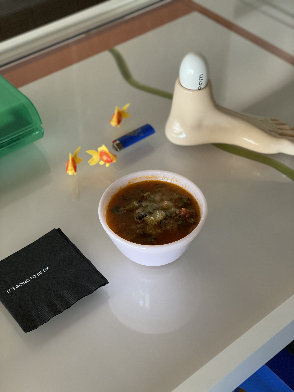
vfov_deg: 36.8
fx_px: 589
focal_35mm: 52
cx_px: 147
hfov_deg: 28.0
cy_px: 196
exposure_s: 1/120
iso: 250
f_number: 2
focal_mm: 6
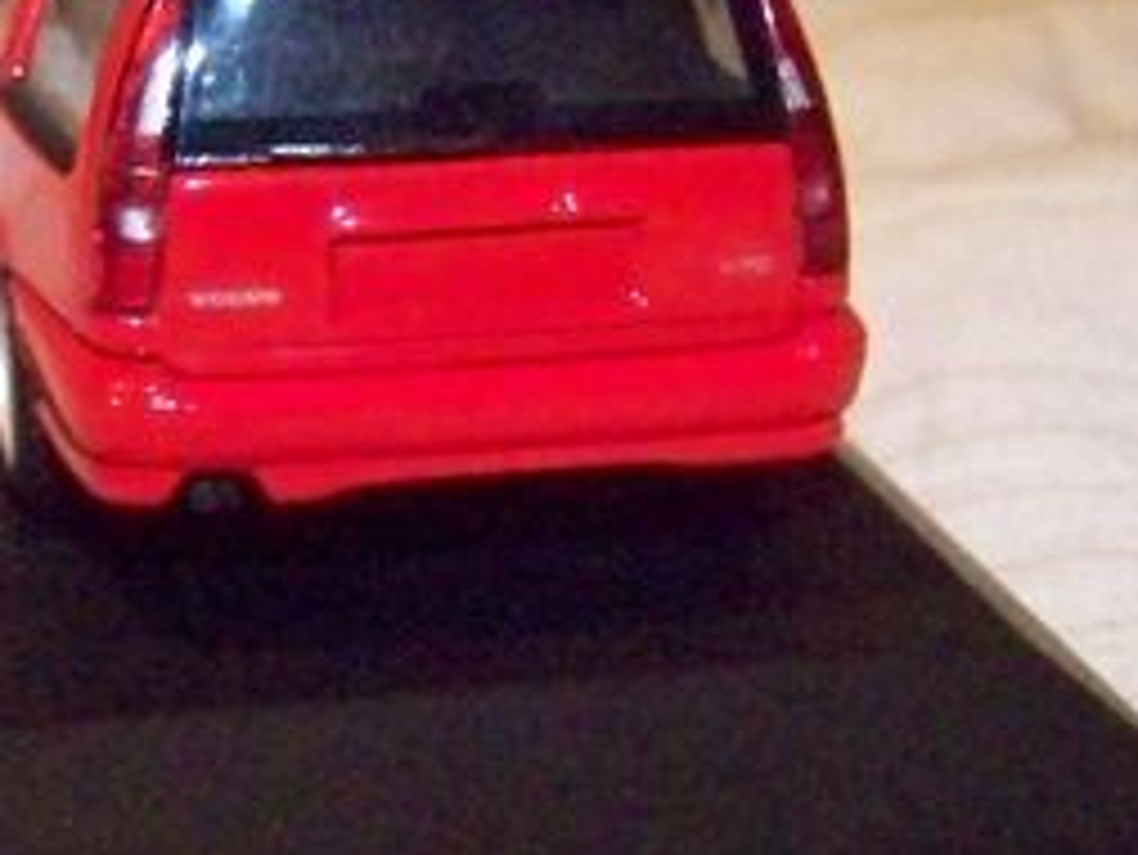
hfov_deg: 20.4
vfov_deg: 15.4
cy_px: 297
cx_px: 432
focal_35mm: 96
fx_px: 3157
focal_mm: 6.3
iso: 1600
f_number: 2.8
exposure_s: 1/125
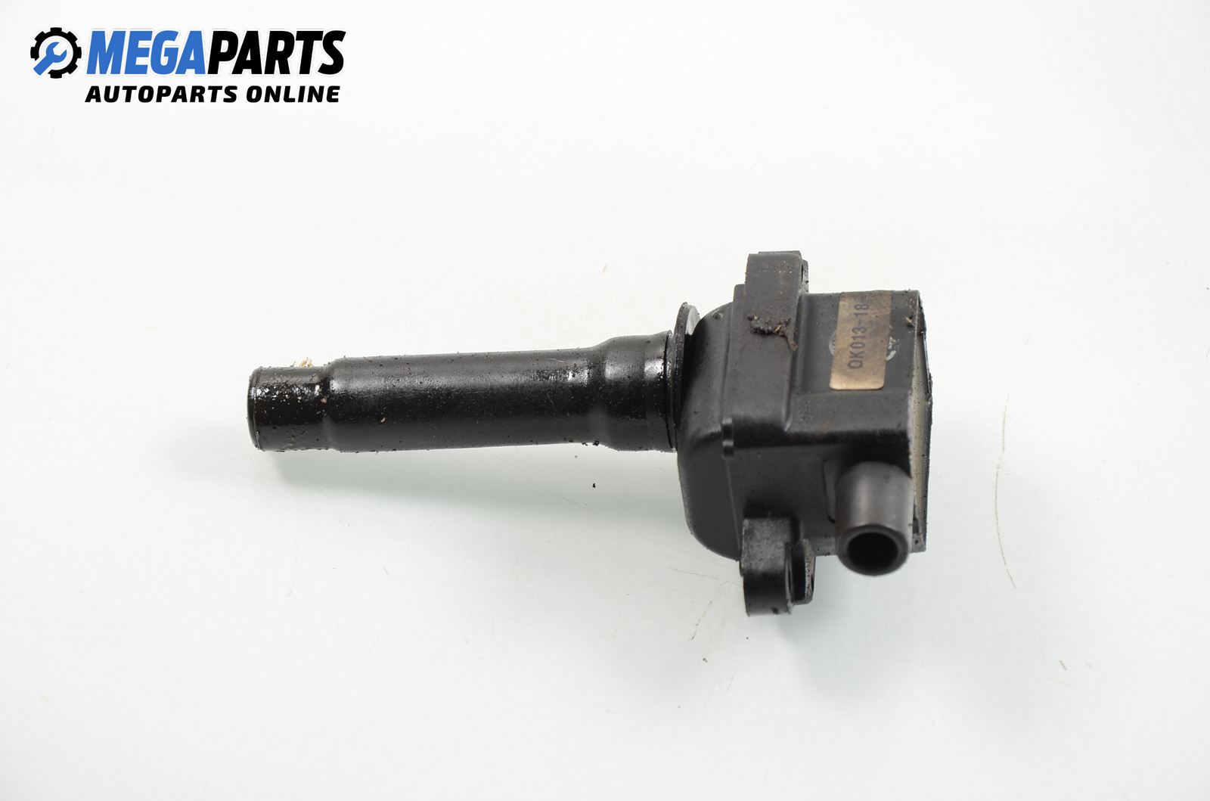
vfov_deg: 9.9
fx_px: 4628
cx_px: 605
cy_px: 400
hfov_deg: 14.9
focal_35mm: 138
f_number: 8
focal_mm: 92
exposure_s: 1/160
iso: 100
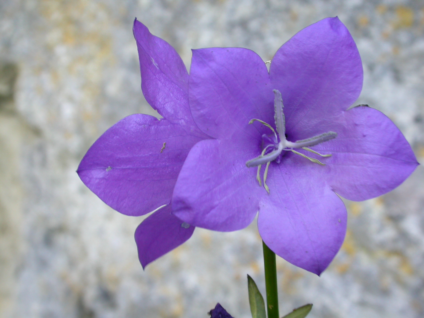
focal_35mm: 66
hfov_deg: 29.4
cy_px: 159
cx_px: 212
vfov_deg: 22.3
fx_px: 808
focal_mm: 13.8
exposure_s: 1/59.5
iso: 100
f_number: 5.2
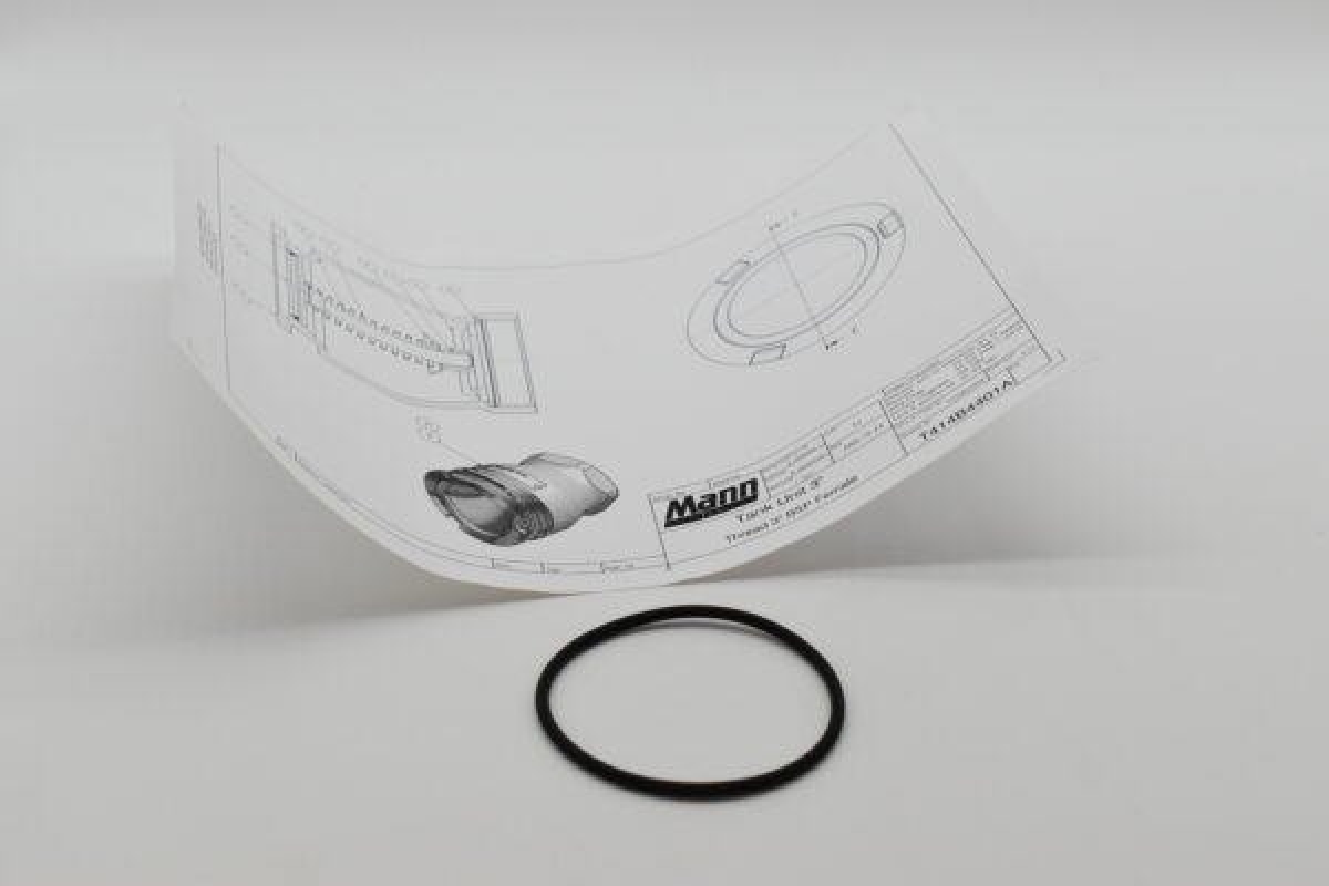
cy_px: 443
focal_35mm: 54
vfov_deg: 25.1
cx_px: 664
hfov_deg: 36.9
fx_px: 1993
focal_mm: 36
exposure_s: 1/2500
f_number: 8
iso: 1600
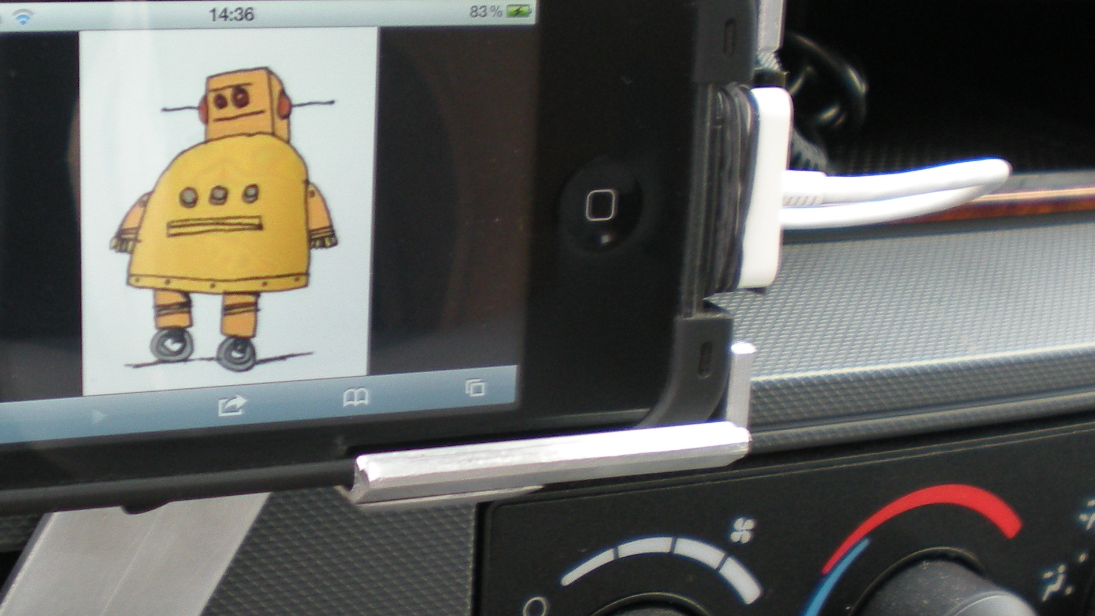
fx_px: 2062
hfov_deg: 29.6
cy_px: 423
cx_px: 371
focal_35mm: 71
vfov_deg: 16.9
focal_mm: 6.3
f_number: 3.1
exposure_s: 1/61.5
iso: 102
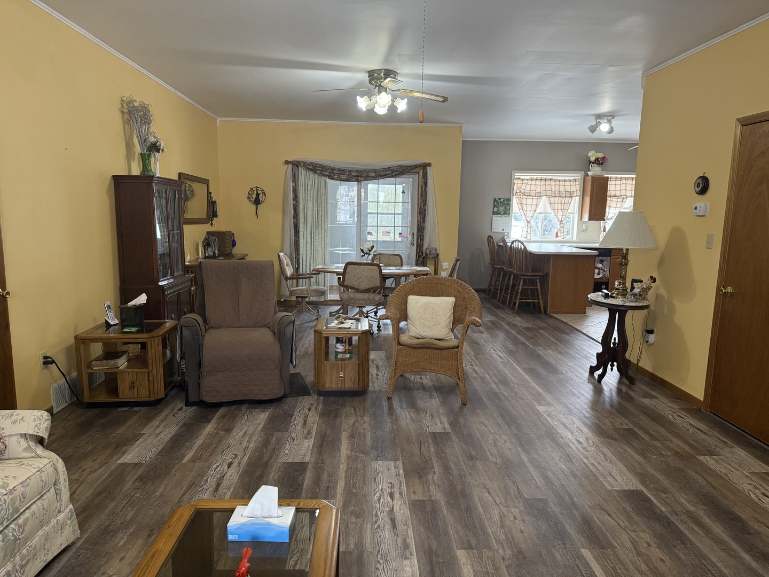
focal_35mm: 24
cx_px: 384
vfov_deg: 56.8
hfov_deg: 71.6
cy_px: 288
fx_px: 533
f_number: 1.78
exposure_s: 1/120
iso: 320
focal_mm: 6.76
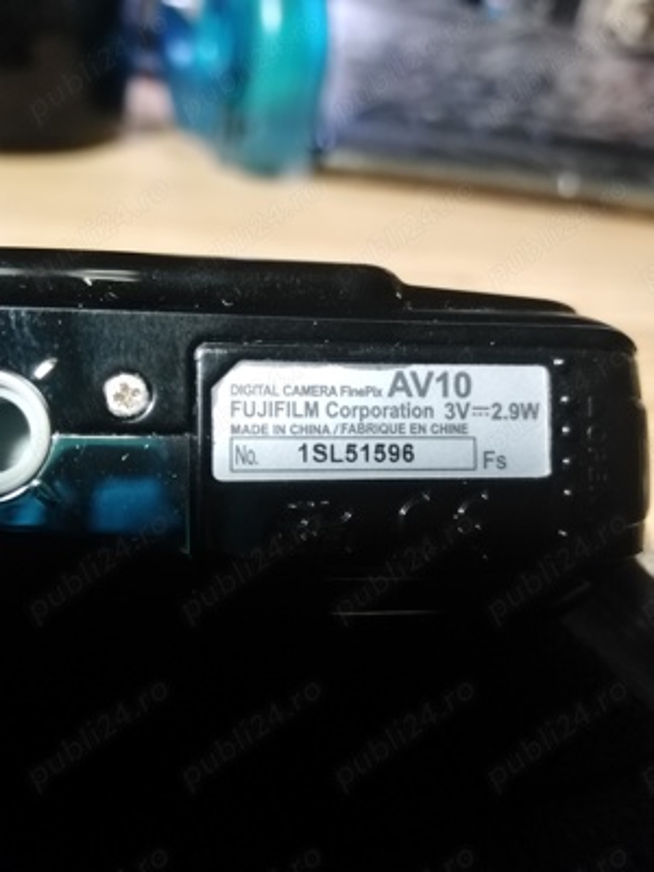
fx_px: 655
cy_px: 436
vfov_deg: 67.3
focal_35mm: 26
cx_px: 327
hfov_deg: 53.1
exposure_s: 1/20
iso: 421
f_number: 1.8
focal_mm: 3.59
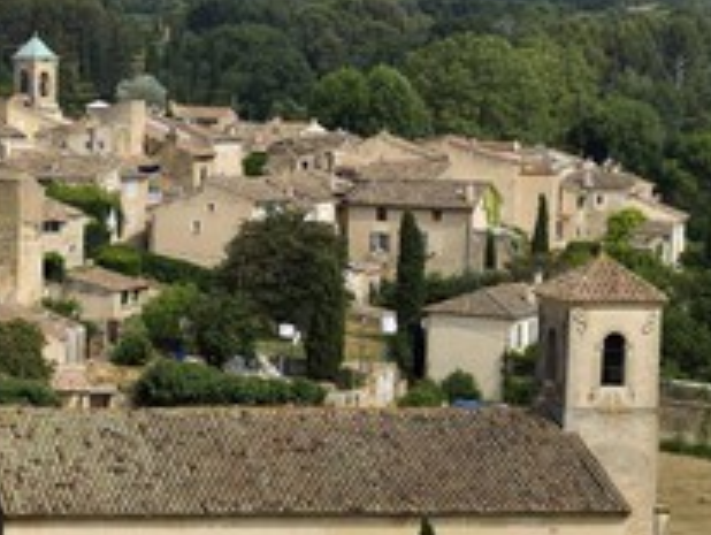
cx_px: 128
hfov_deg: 14.3
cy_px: 366
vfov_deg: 10.8
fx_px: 2817
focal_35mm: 137
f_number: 13
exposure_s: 1/320
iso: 200
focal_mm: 70
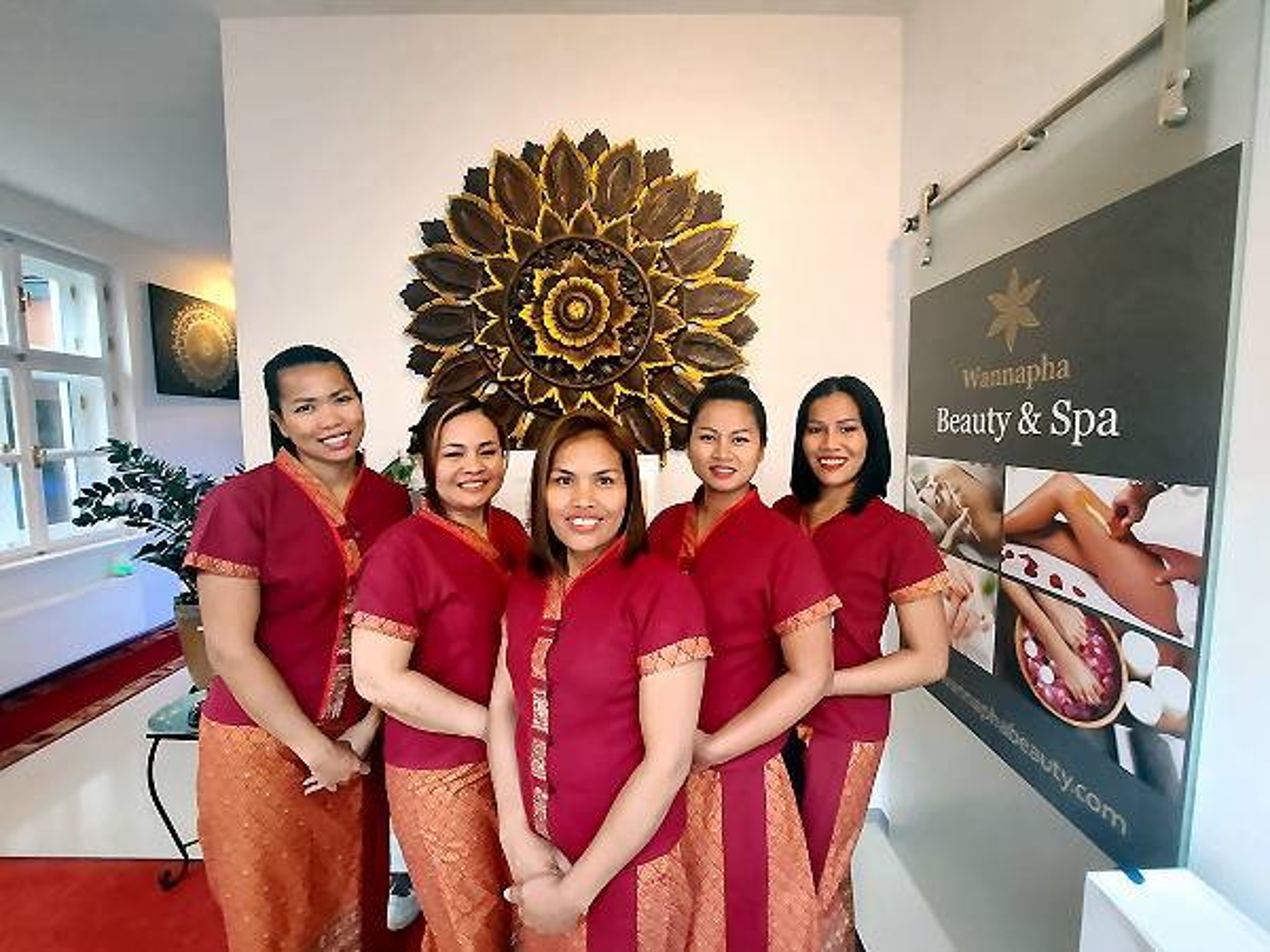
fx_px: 477
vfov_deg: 89.9
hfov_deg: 106.2
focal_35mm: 13
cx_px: 635
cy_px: 476
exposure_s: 1/50
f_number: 2.2
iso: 200
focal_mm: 1.74
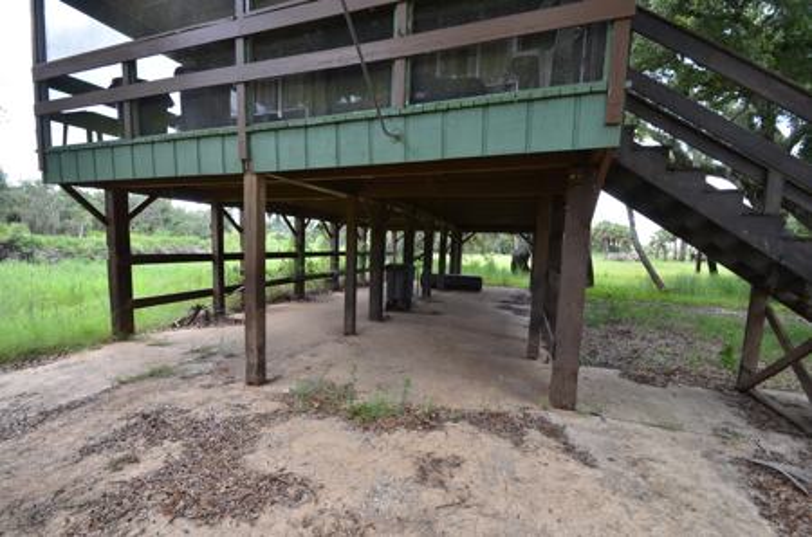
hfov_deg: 100.5
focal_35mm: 15
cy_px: 268
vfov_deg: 77.1
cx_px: 406
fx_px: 338
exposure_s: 1/125
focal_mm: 10
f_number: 5.6
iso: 220
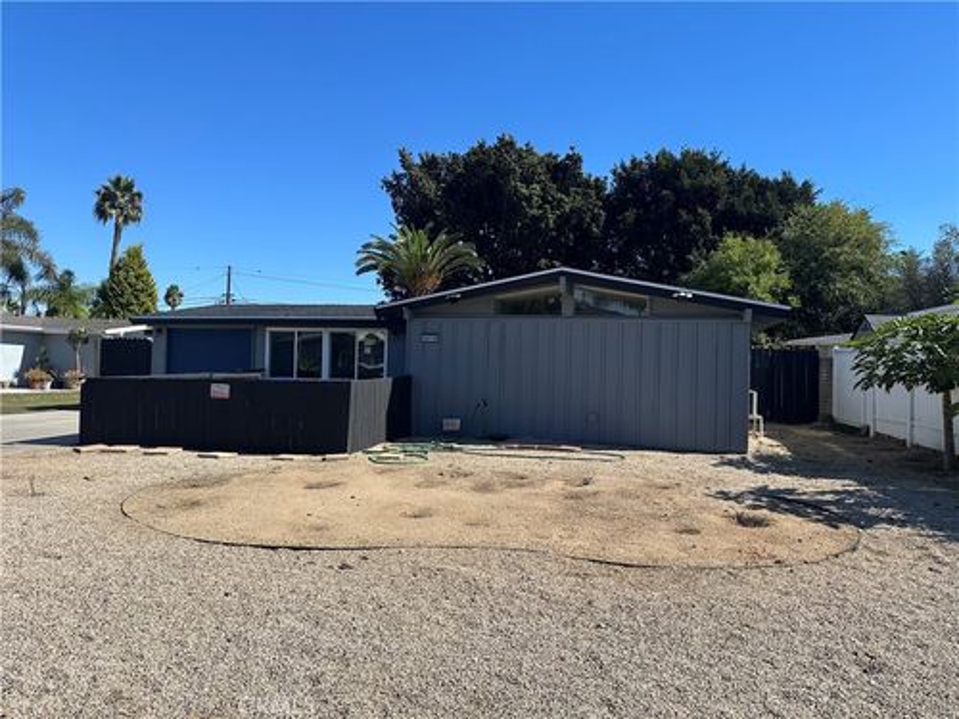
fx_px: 665
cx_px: 480
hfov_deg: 71.6
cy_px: 360
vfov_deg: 56.8
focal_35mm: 24
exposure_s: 1/4348
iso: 80
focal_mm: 6.86
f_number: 1.78
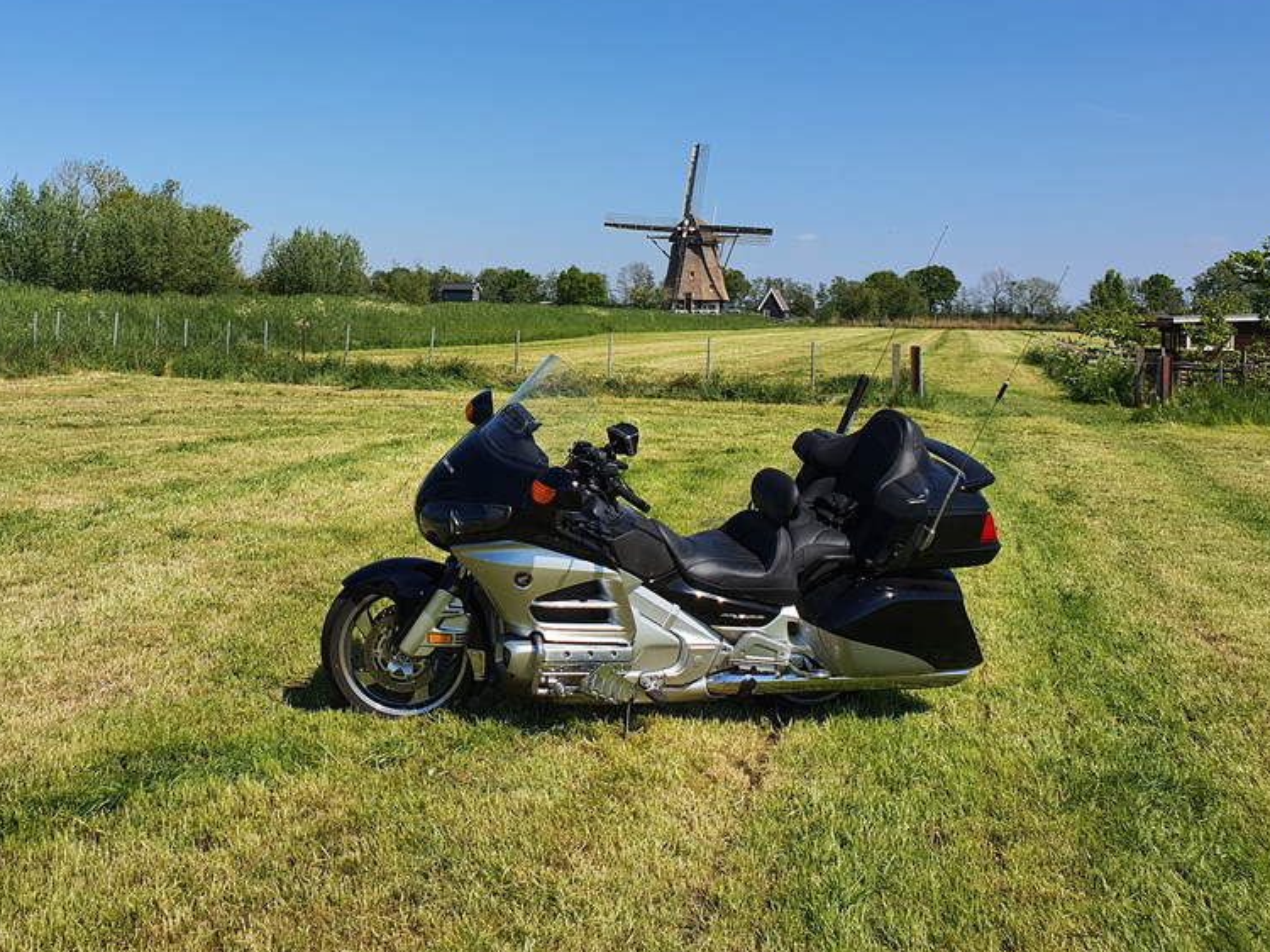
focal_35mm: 37
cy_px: 302
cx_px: 407
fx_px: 1357
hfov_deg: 49.2
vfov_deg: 38.1
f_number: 2.4
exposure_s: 1/2376
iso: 50
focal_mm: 4.3
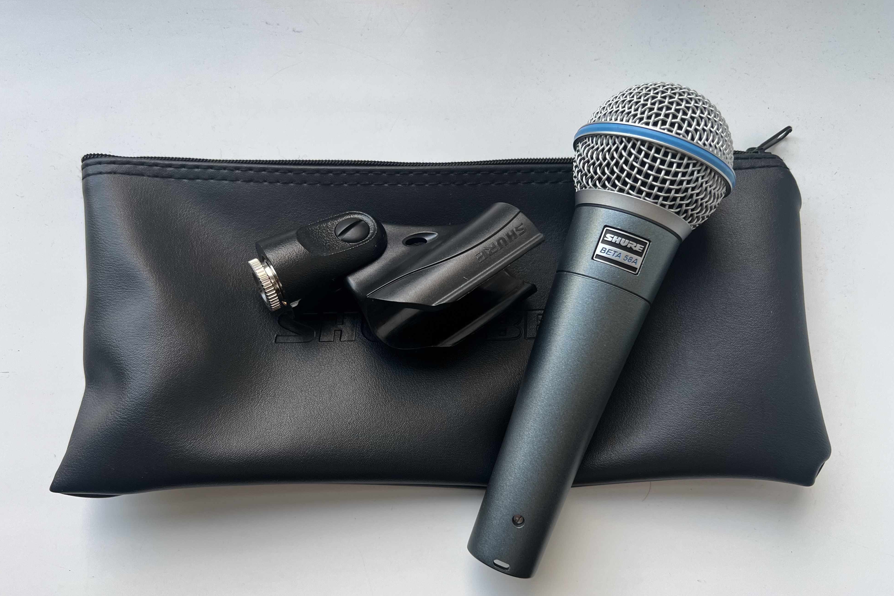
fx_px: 695
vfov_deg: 46.4
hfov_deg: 65.5
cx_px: 439
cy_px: 311
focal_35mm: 28
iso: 100
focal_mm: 5.7
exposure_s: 1/100
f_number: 1.5
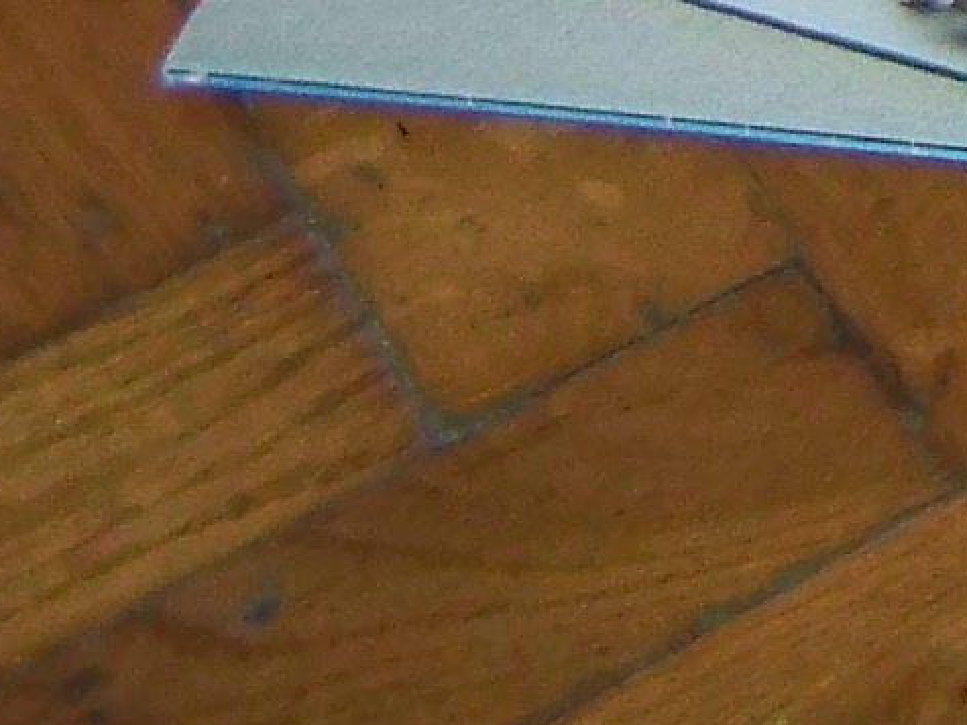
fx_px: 6870
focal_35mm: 246
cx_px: 2966
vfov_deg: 5.6
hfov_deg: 7.1
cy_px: -1564
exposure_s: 1/30
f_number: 2.8
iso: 200
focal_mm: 6.3
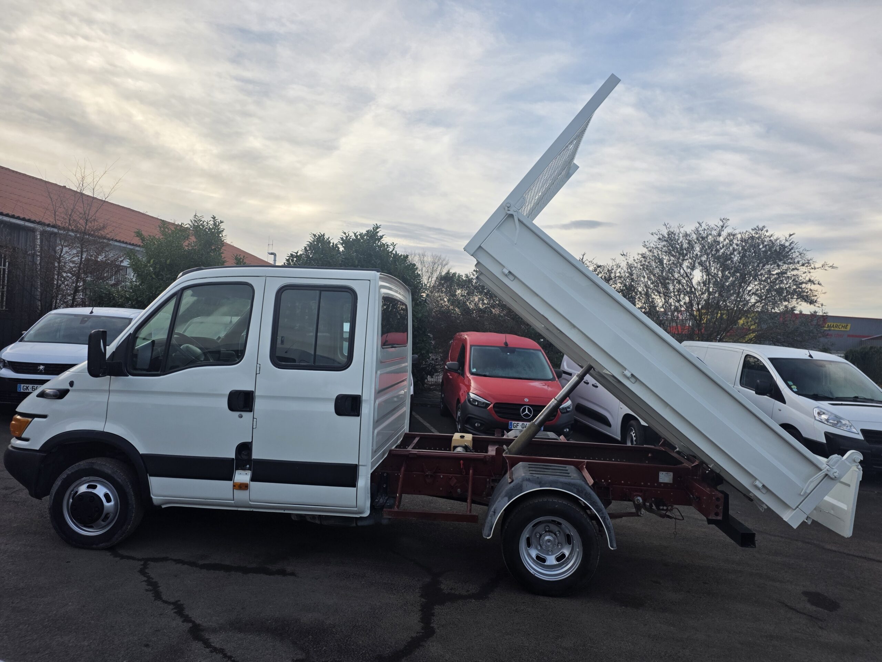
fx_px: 586
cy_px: 331
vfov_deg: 58.9
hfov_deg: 73.9
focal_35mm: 23
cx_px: 441
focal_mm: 6.25
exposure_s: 1/1529
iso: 80
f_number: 1.7
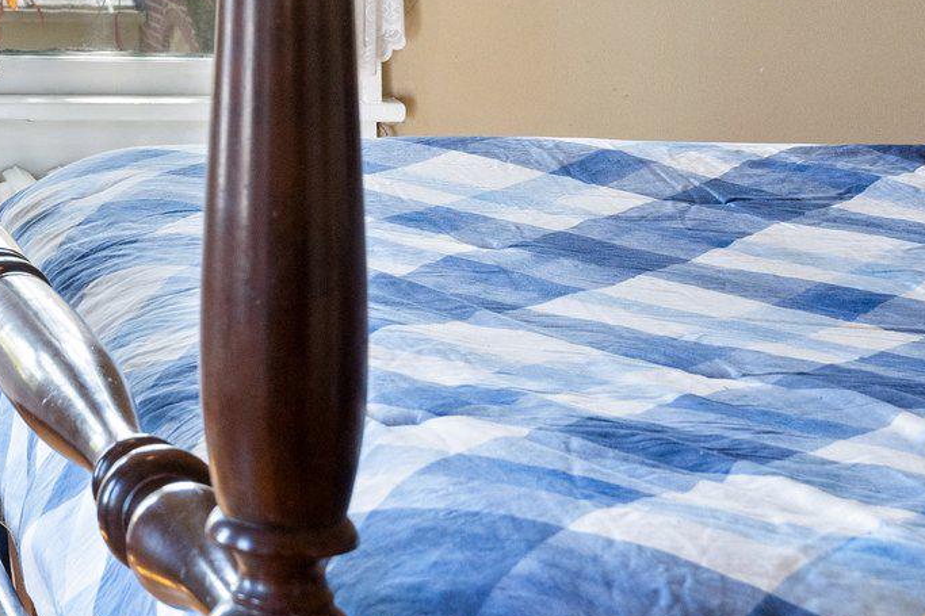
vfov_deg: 12.6
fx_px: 2697
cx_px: -364
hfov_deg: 17.9
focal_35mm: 105
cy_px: -217
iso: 640
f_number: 8
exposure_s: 1/25
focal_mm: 35
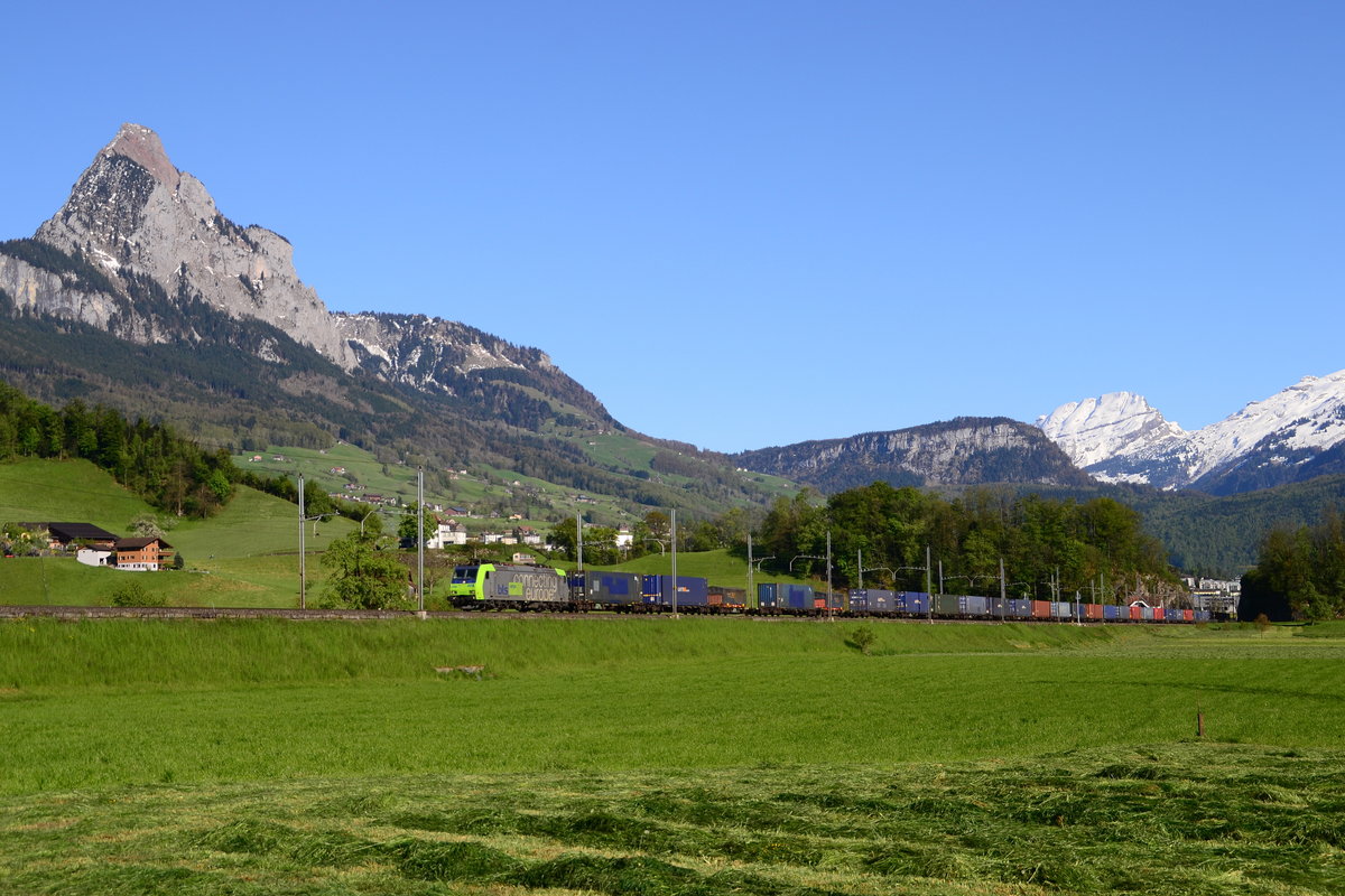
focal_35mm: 52
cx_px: 672
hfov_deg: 37.9
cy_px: 448
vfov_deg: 25.8
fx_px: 1961
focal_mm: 35
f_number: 7.1
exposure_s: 1/500
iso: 100
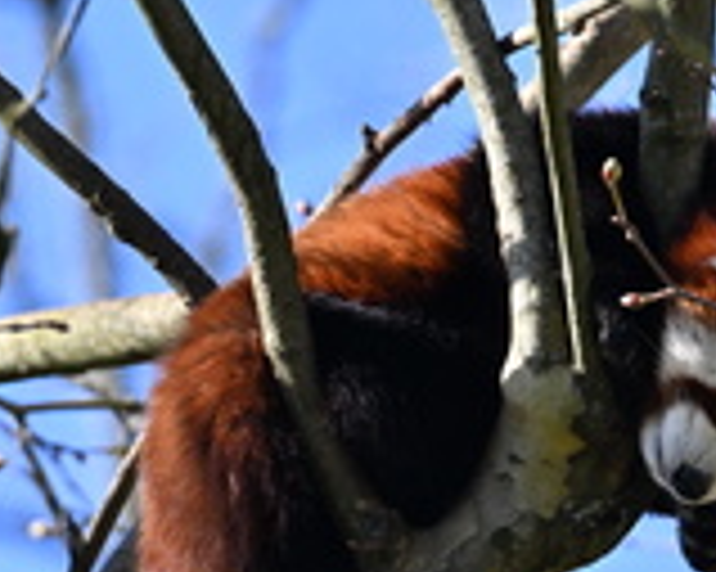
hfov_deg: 1.8
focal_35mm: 1089
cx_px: 567
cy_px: 682
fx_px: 23063
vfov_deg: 1.4
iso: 640
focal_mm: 400
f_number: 8
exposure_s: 1/640
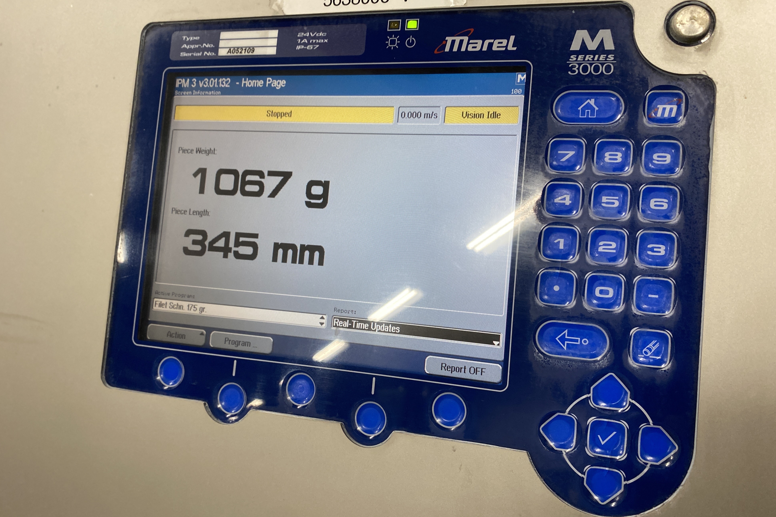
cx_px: 387
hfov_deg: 65.5
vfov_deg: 46.4
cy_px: 254
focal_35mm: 28
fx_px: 604
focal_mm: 4.25
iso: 200
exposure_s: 1/50
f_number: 1.8
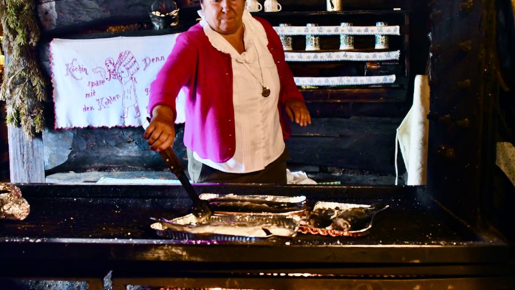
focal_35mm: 45
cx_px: 262
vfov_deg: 26.5
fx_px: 614
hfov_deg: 45.5
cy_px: 134
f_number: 3.5
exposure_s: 1/60
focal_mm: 28
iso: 4000
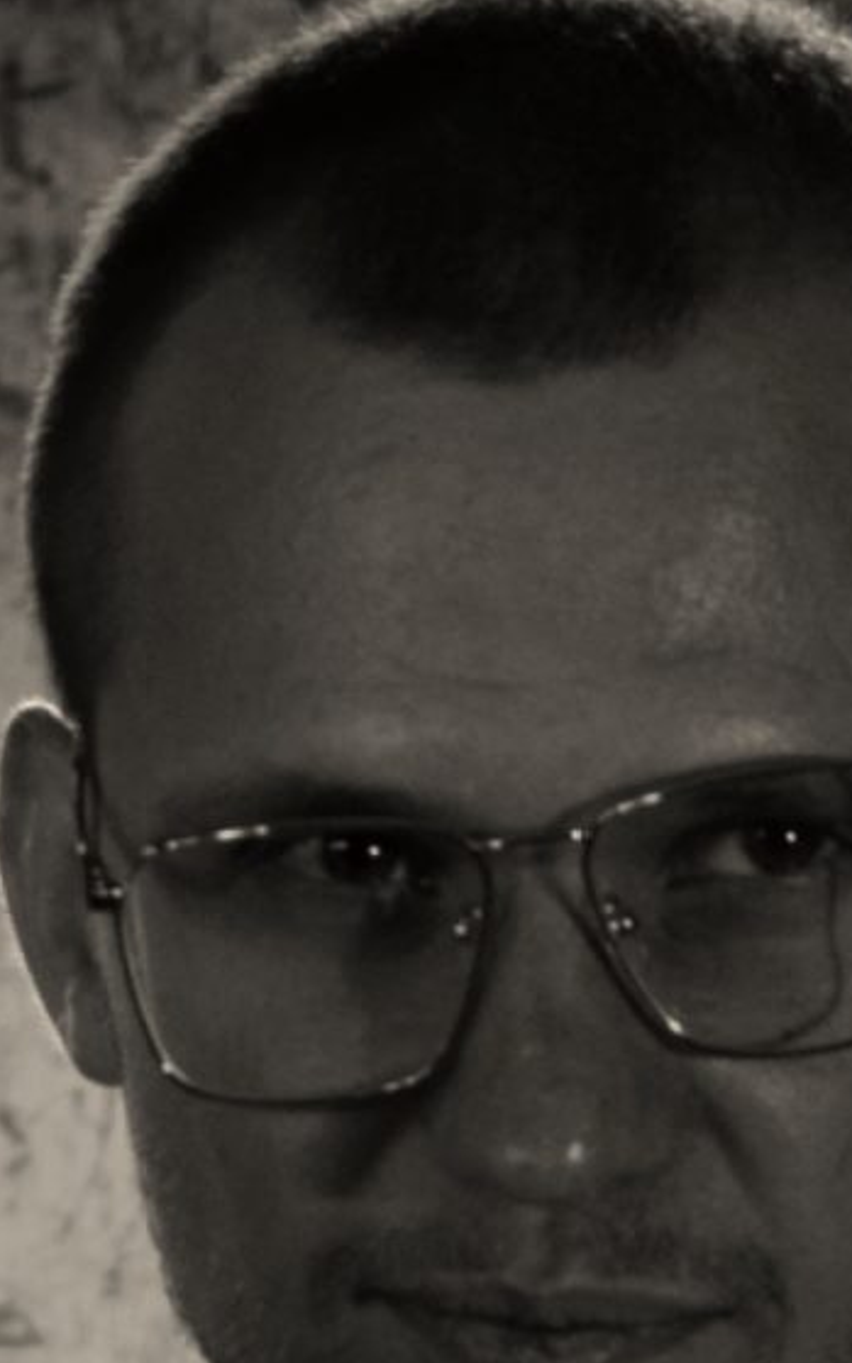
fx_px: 9564
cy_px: 1830
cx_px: 601
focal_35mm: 258
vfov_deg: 8.0
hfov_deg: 5.1
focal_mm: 55
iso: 800
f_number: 5.6
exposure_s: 1/100
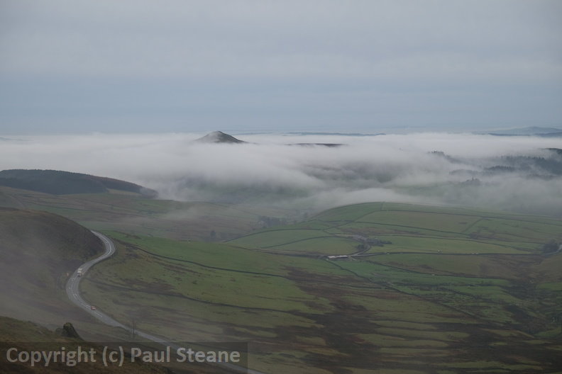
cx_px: 281
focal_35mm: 67
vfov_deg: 20.3
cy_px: 187
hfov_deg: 30.1
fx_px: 1046
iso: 200
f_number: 5
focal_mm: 44.4
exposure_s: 1/150
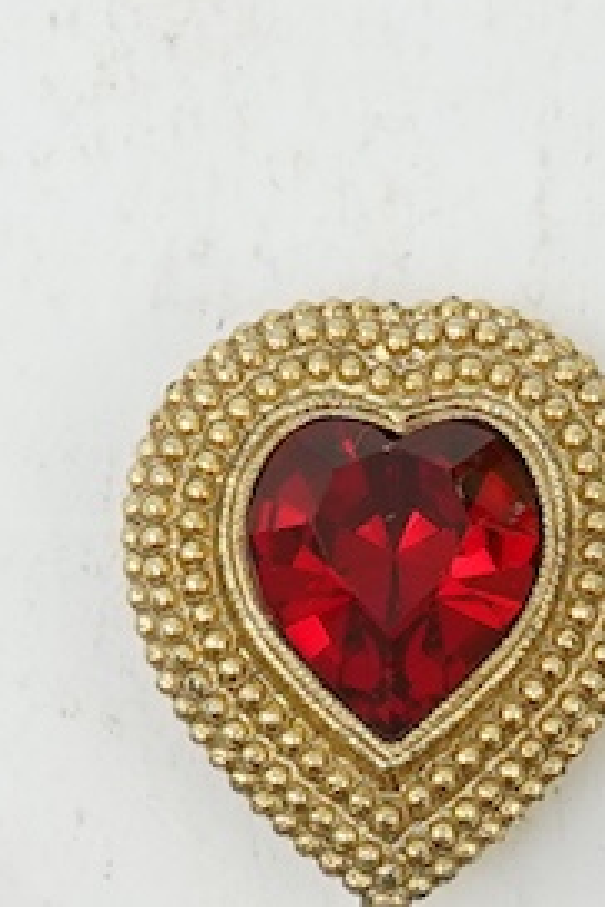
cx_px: 705
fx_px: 8167
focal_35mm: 324
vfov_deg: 6.3
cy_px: 1213
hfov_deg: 4.2
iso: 400
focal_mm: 30
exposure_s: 1/30
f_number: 14
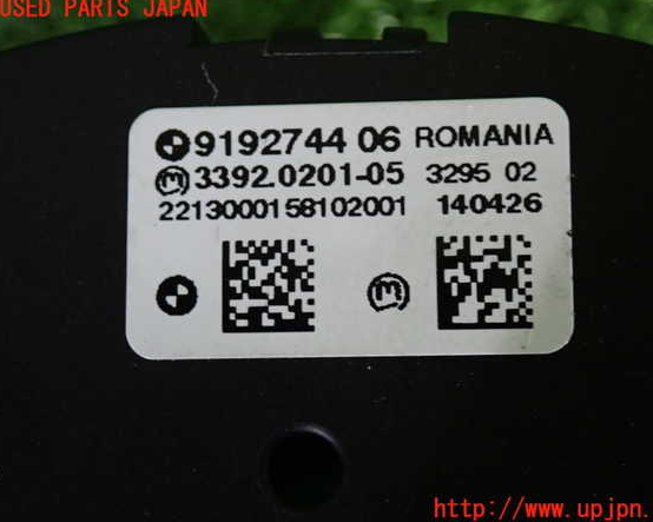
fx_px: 1797
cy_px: 259
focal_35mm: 93
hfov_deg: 20.6
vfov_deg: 16.5
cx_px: 347
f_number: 4.5
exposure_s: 1/30
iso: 800
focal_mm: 15.66
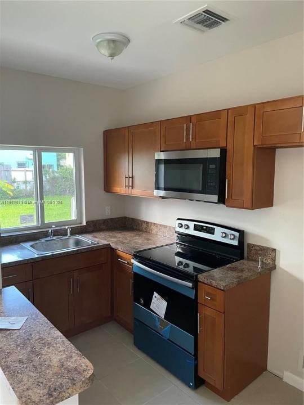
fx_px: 304
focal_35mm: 26
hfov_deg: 53.1
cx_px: 152
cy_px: 202
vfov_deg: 67.3
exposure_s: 1/47
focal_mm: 4.2
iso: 500
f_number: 1.6
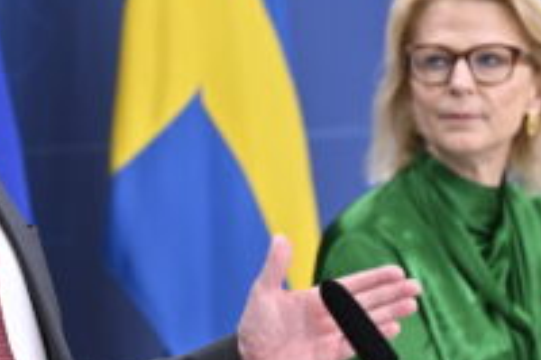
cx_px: 51
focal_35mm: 304
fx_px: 4565
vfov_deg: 4.5
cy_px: 154
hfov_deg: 6.8
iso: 1250
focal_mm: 135
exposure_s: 1/200
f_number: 4
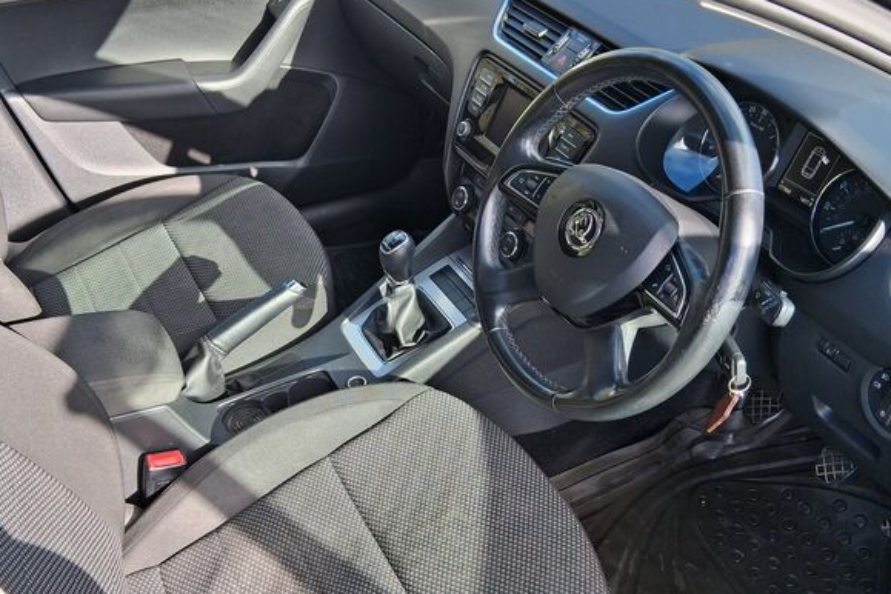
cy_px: 339
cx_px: 432
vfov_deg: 46.3
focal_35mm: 28
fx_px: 693
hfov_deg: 65.5
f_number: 1.8
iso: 25
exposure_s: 1/120
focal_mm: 3.98
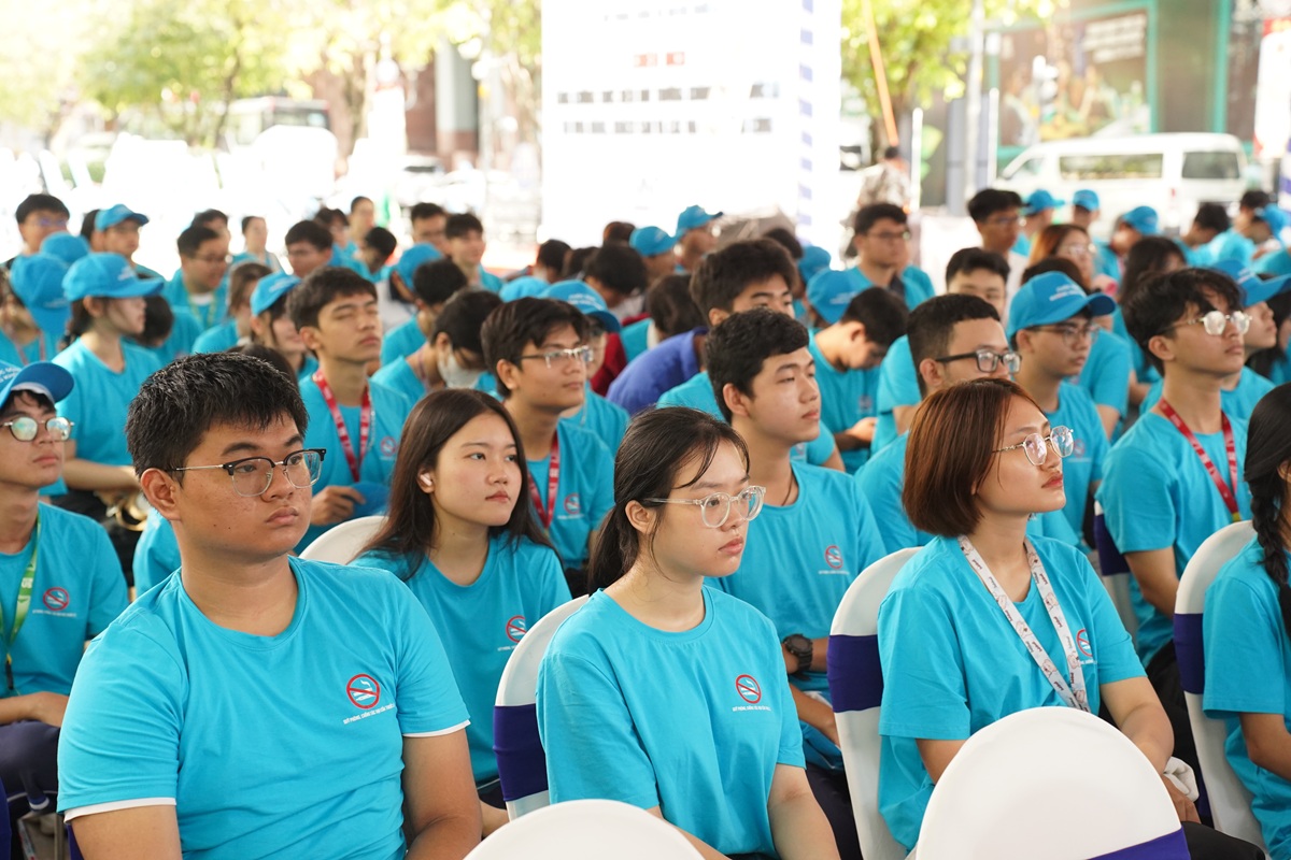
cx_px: 646
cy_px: 430
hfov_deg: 31.0
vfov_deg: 20.9
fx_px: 2331
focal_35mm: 65
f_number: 4.5
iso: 2500
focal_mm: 65
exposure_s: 1/500
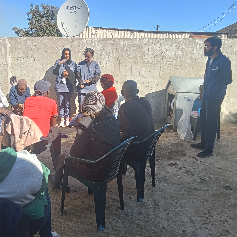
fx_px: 248
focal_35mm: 32
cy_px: 119
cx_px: 82
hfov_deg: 50.3
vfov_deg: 51.1
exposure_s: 1/538
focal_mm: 2.79
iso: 100
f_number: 2
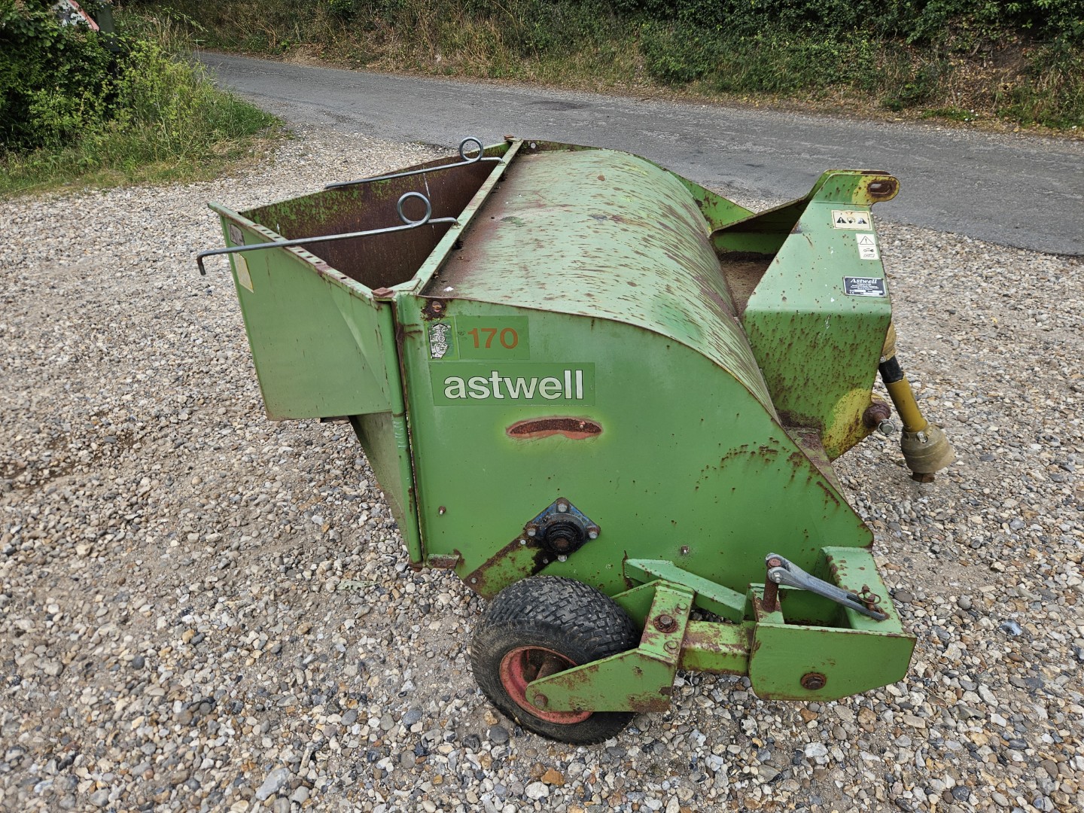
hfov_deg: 73.9
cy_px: 406
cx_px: 542
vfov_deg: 58.9
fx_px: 720
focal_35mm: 23
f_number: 1.8
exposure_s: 1/709
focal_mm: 5.4
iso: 25
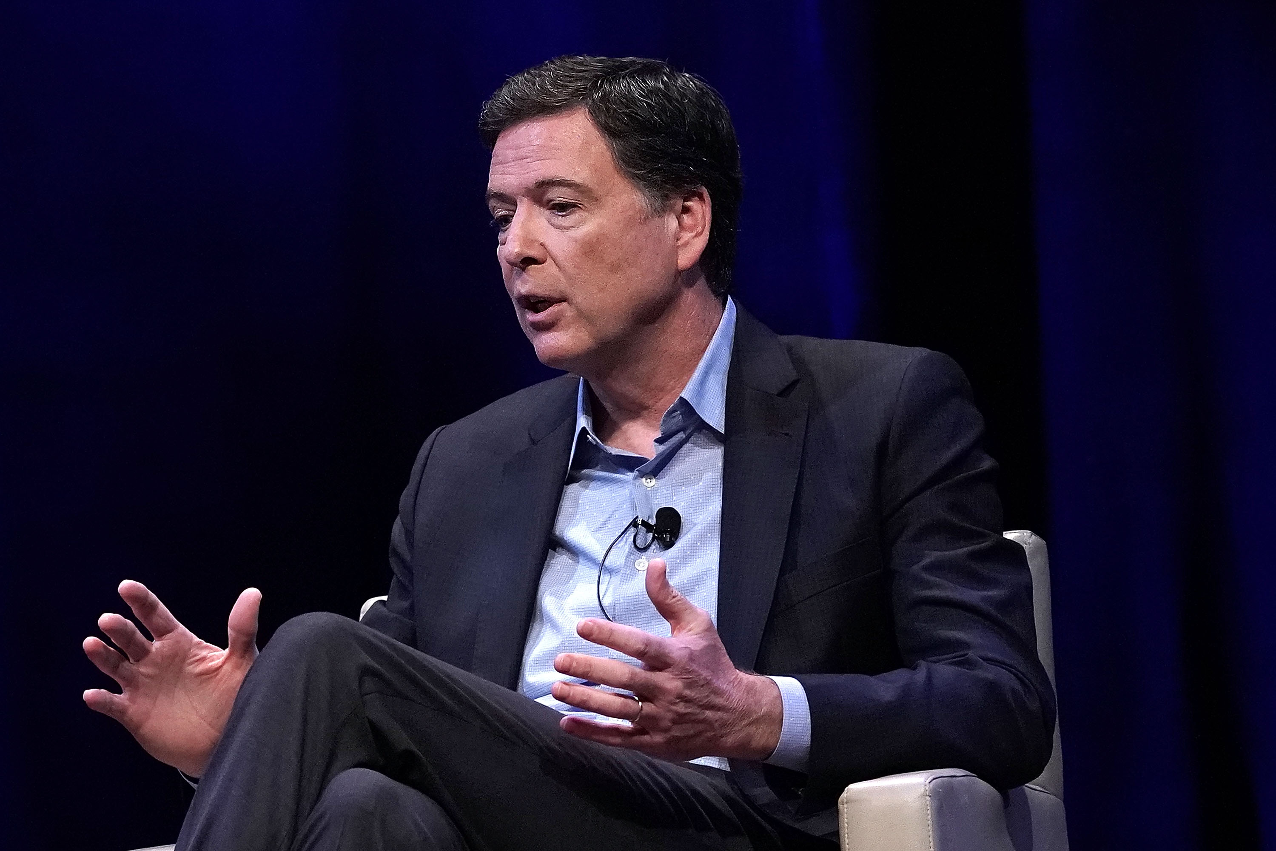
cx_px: 638
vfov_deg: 10.7
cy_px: 426
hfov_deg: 16.0
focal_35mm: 128
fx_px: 4537
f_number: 5.6
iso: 6400
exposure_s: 1/800
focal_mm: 128
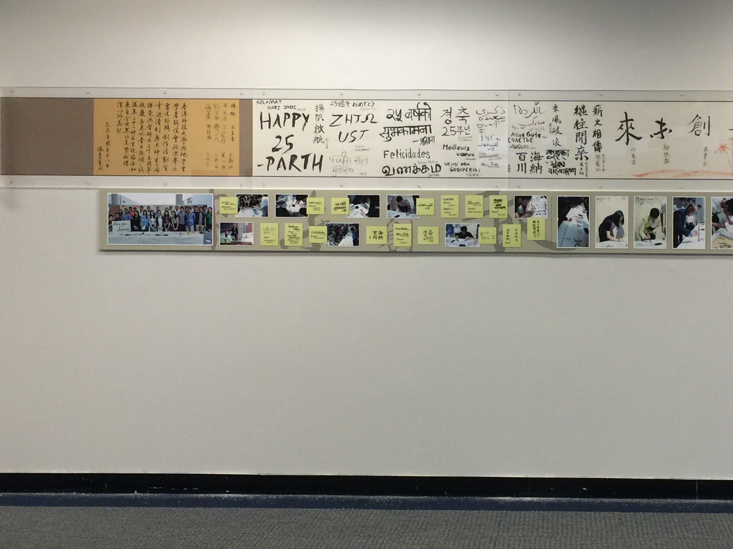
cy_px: 222
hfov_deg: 31.2
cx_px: 537
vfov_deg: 24.0
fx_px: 1292
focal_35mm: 61
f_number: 2.2
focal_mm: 4.15
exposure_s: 1/33
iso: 40
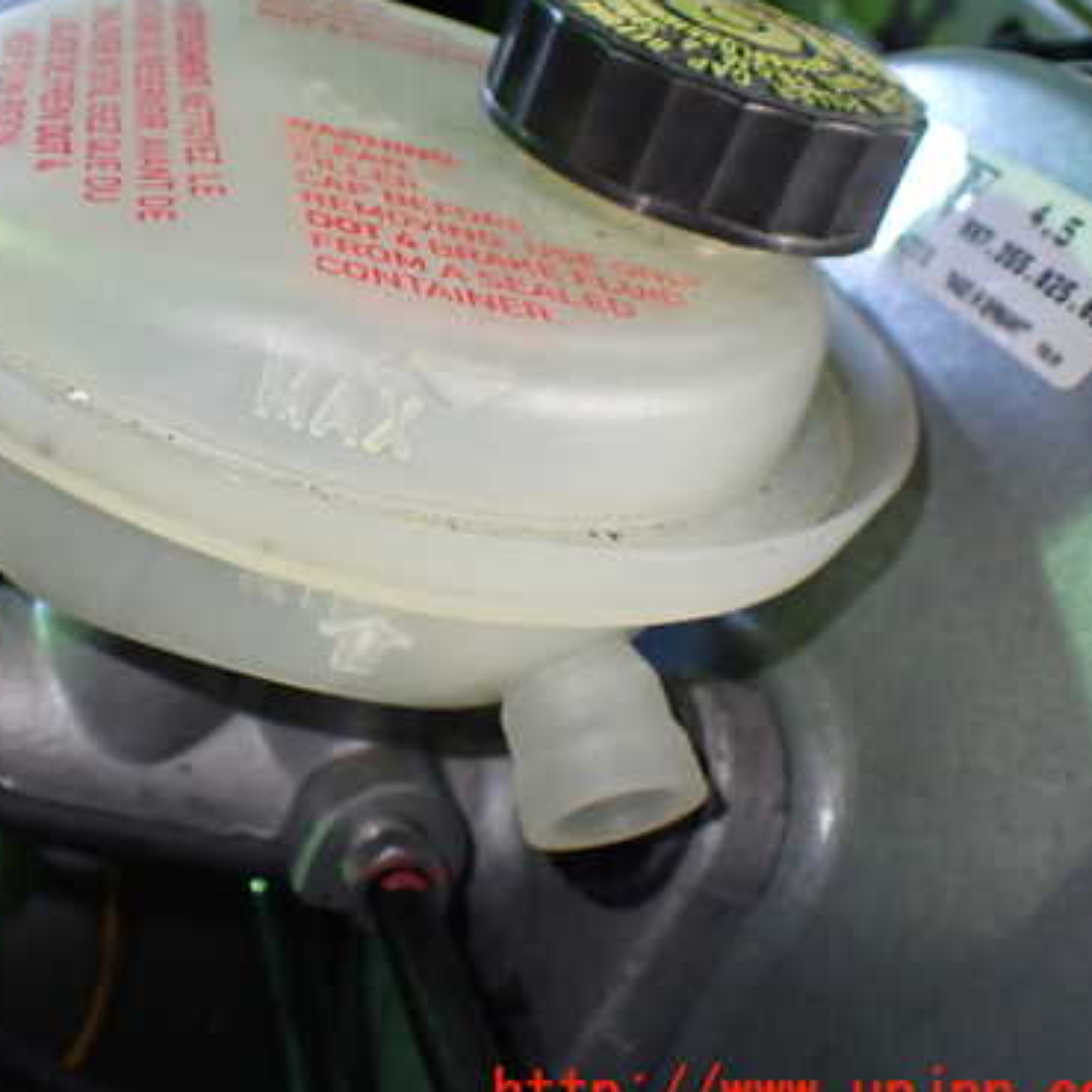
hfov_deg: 38.2
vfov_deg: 39.1
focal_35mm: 43
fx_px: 1535
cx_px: 274
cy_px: 469
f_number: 2.3
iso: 500
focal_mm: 5.4
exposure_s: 1/125
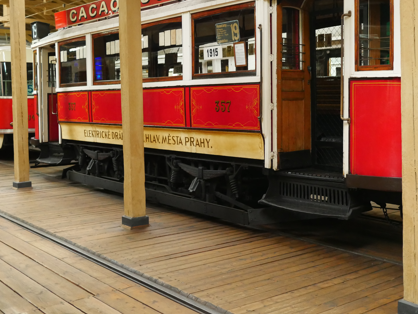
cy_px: 119
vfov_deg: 29.0
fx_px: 604
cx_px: 258
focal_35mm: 50
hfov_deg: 38.0
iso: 2500
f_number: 1.7
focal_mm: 20
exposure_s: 1/60
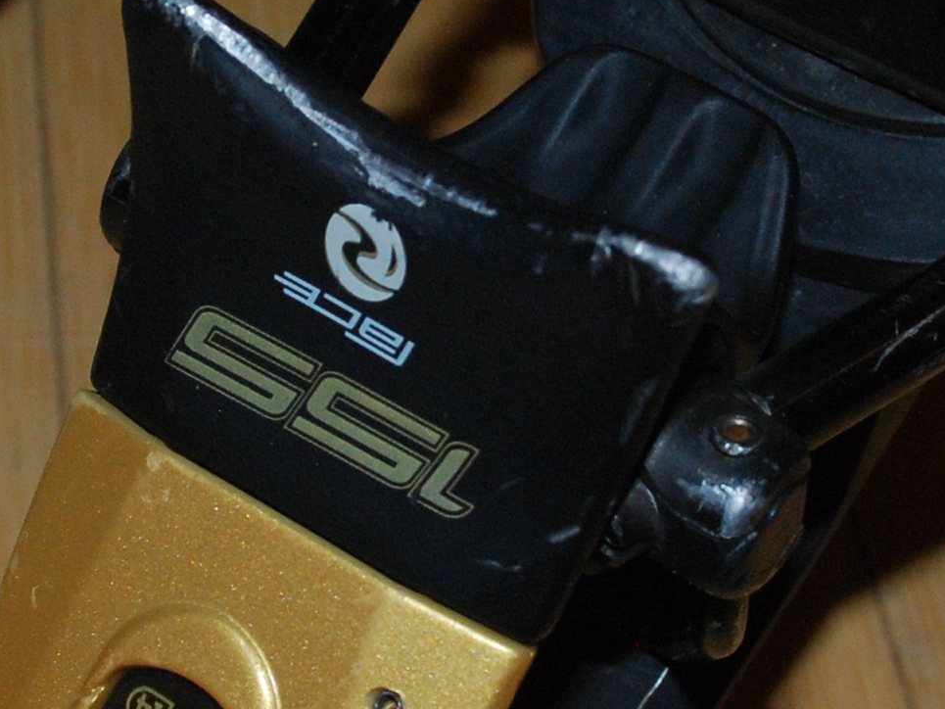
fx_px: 3795
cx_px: 405
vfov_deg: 10.7
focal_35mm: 139
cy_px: 317
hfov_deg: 14.2
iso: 500
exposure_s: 1/125
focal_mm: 24
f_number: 6.3
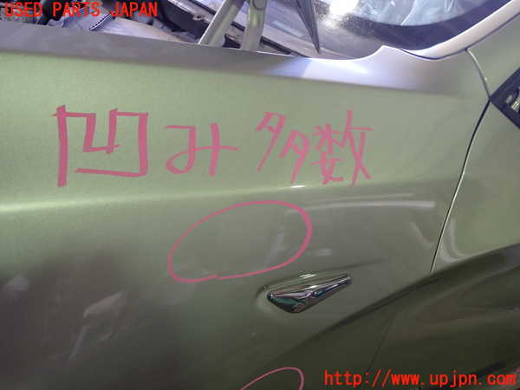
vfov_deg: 46.8
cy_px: 195
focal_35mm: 30
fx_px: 451
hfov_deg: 60.0
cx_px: 260
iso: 200
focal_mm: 5.4
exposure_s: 1/30
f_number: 2.3
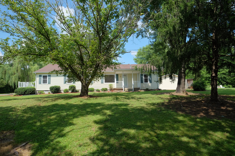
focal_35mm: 23
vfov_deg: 55.1
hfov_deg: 76.1
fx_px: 150
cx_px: 118
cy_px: 78
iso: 400
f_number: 4
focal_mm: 15.1
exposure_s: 1/1500
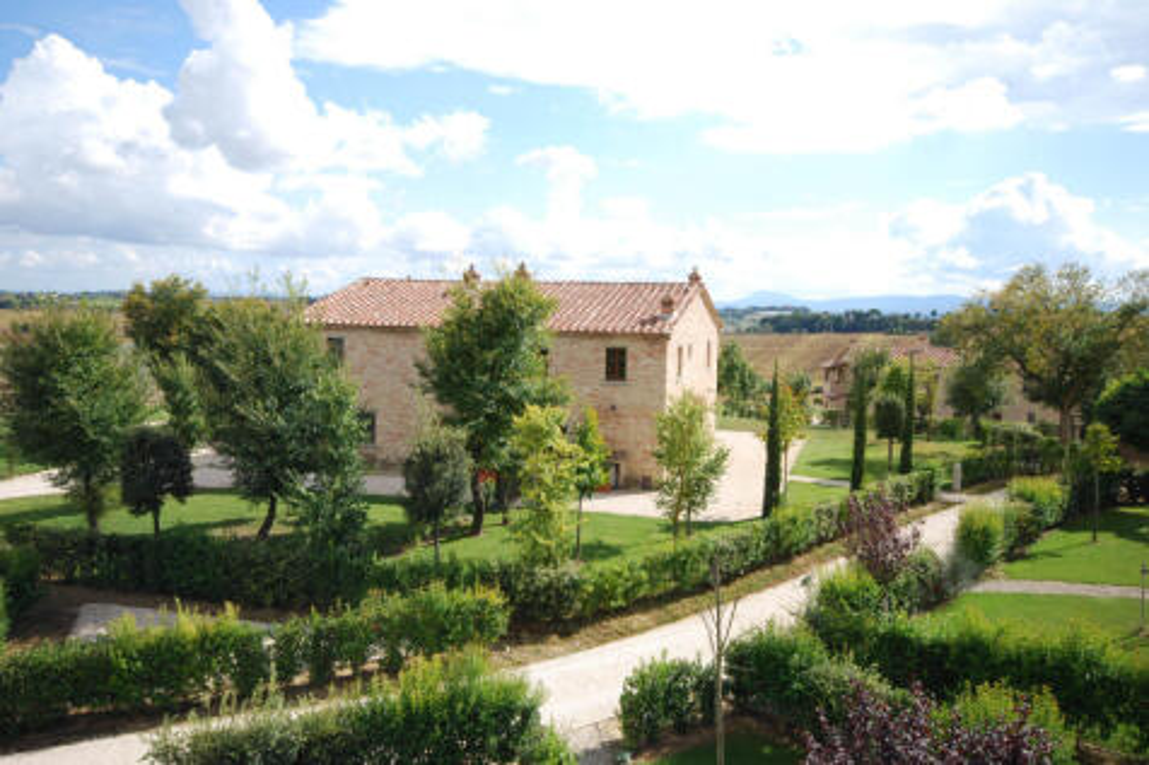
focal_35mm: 30
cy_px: 382
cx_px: 574
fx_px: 957
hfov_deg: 61.9
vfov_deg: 43.6
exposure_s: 1/200
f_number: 10
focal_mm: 20
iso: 200
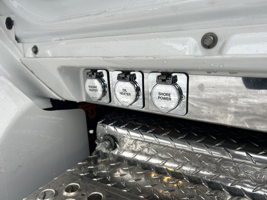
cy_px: 100
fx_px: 201
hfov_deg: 67.3
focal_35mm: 26
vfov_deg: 53.1
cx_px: 134
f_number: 1.5
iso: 50
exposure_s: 1/408
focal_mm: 5.7
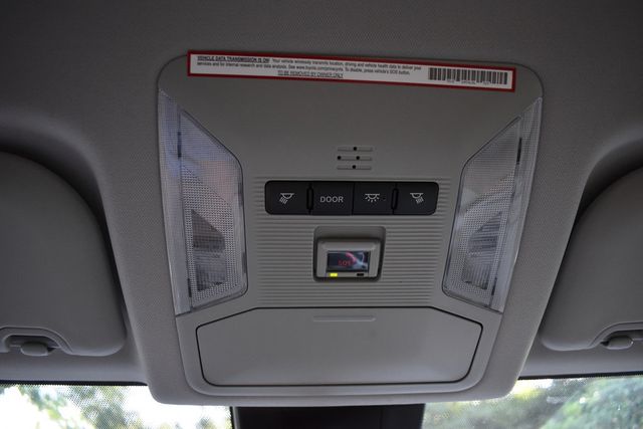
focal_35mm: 27
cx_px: 322
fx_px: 482
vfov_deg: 48.0
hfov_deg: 67.4
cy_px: 214
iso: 1100
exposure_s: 1/125
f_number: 3.5
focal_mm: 18
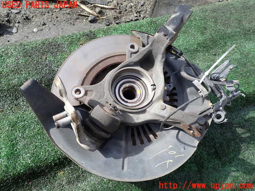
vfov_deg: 54.9
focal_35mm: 25
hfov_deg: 69.4
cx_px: 128
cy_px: 96
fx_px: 184
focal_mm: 4.5
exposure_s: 1/500
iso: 100
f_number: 2.8
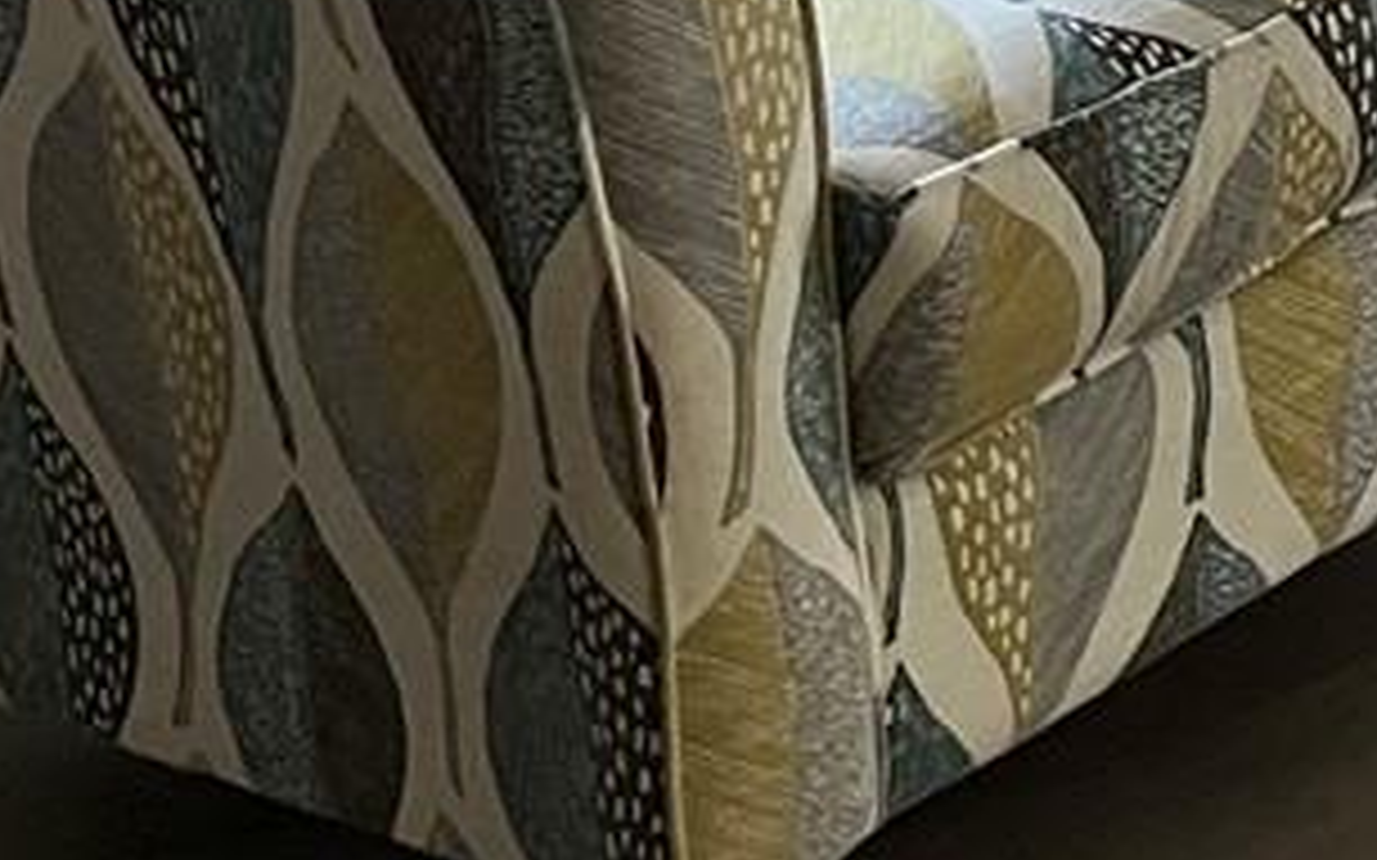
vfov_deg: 8.0
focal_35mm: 144
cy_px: -1616
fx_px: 5402
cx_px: 3123
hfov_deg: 12.1
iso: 100
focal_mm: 5.1
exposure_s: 1/60
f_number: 1.6
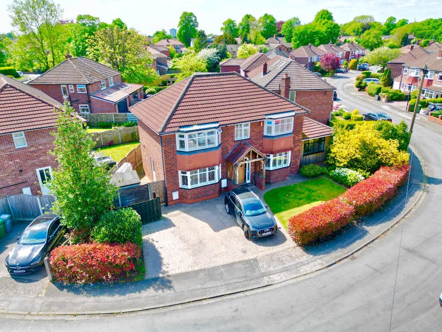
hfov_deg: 71.6
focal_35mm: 24
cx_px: 221
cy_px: 166
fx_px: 306
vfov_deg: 56.8
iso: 120
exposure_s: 1/1600
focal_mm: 6.72
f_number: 1.7
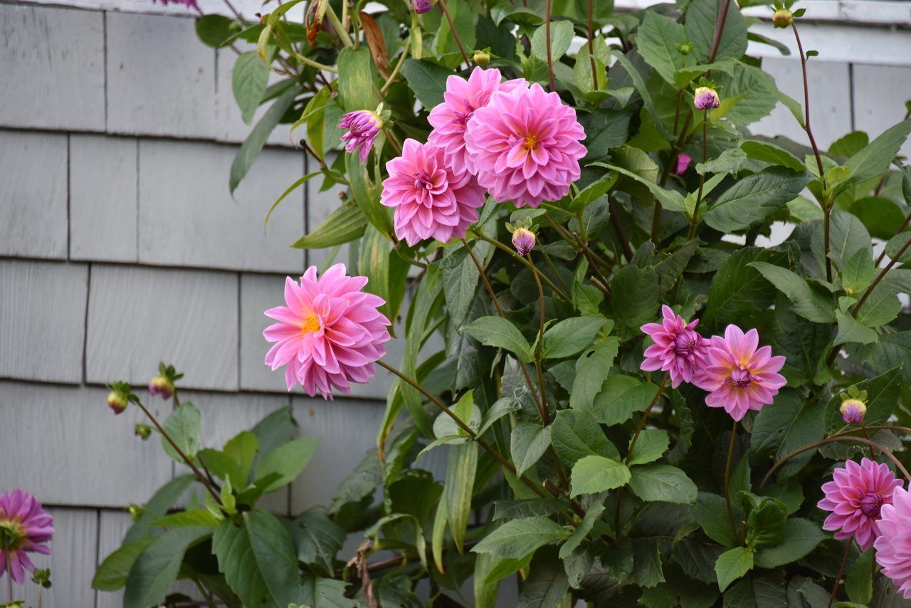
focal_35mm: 300
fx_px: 7593
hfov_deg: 6.9
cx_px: 456
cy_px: 304
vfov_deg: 4.6
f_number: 5.6
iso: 900
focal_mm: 300
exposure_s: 1/640
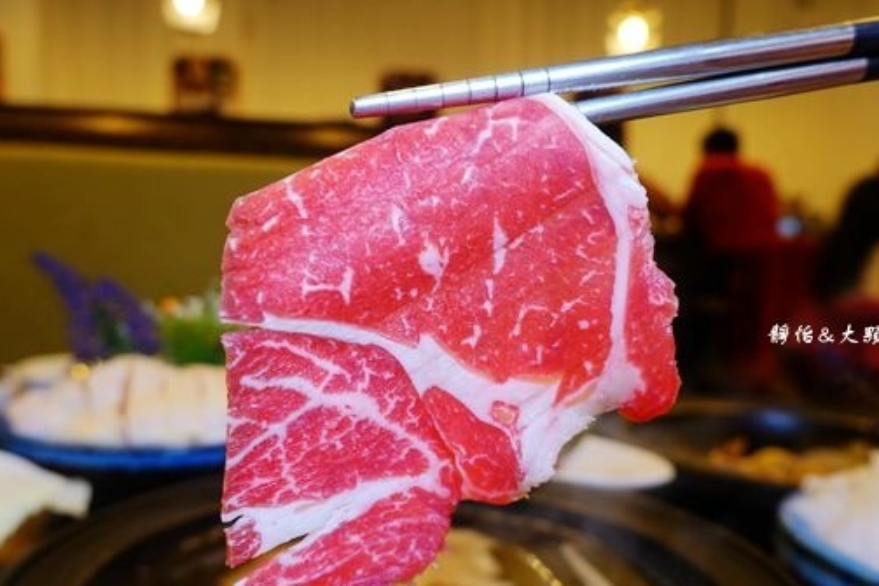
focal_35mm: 31
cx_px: 430
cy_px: 345
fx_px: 757
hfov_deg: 60.3
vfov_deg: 42.1
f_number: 2.8
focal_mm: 9
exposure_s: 1/30
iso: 200
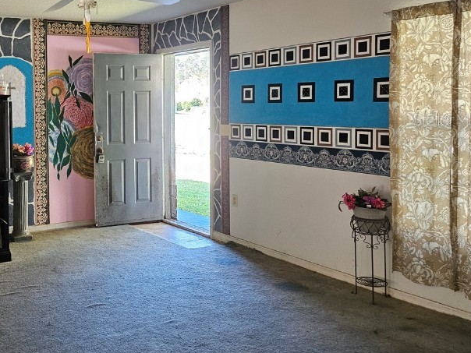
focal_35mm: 39
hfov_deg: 45.2
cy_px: 119
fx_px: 531
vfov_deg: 36.5
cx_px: 87
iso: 400
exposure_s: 1/120
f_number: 1.8
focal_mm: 5.4
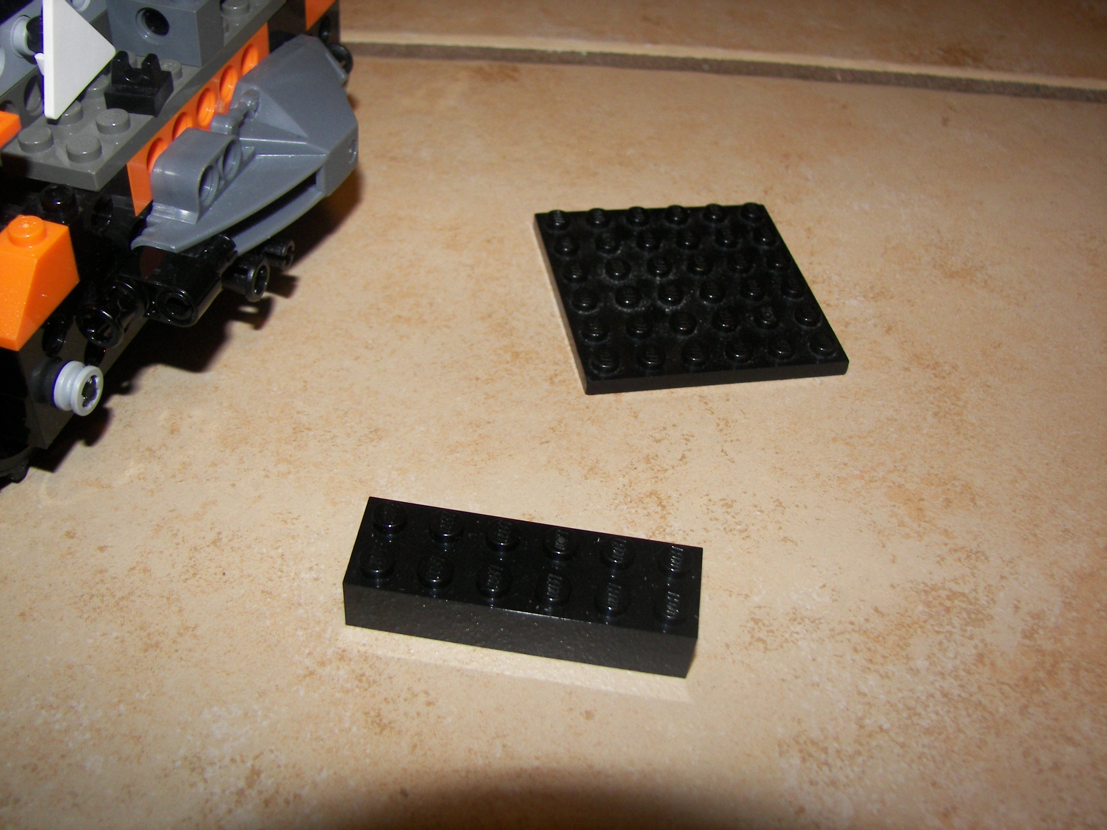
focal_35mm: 36
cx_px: 554
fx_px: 1151
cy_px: 415
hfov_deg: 51.4
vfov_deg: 39.7
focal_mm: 6
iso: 100
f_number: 2.8
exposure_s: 1/30
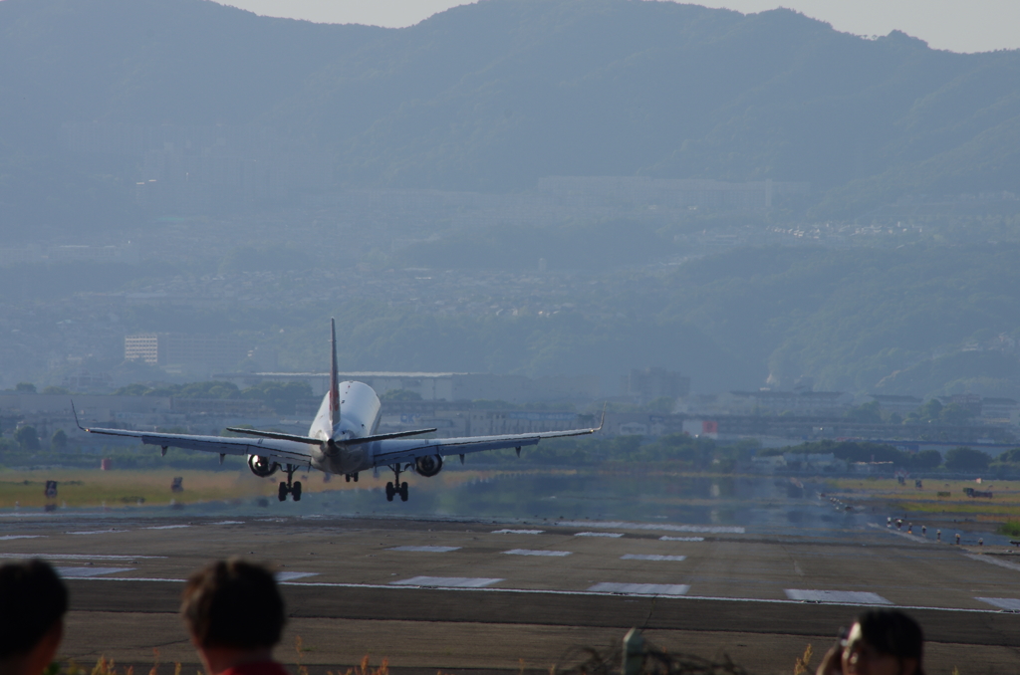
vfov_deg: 3.0
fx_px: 12722
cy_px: 338
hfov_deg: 4.6
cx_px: 510
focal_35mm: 450
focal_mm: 300
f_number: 14
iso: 100
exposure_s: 1/125
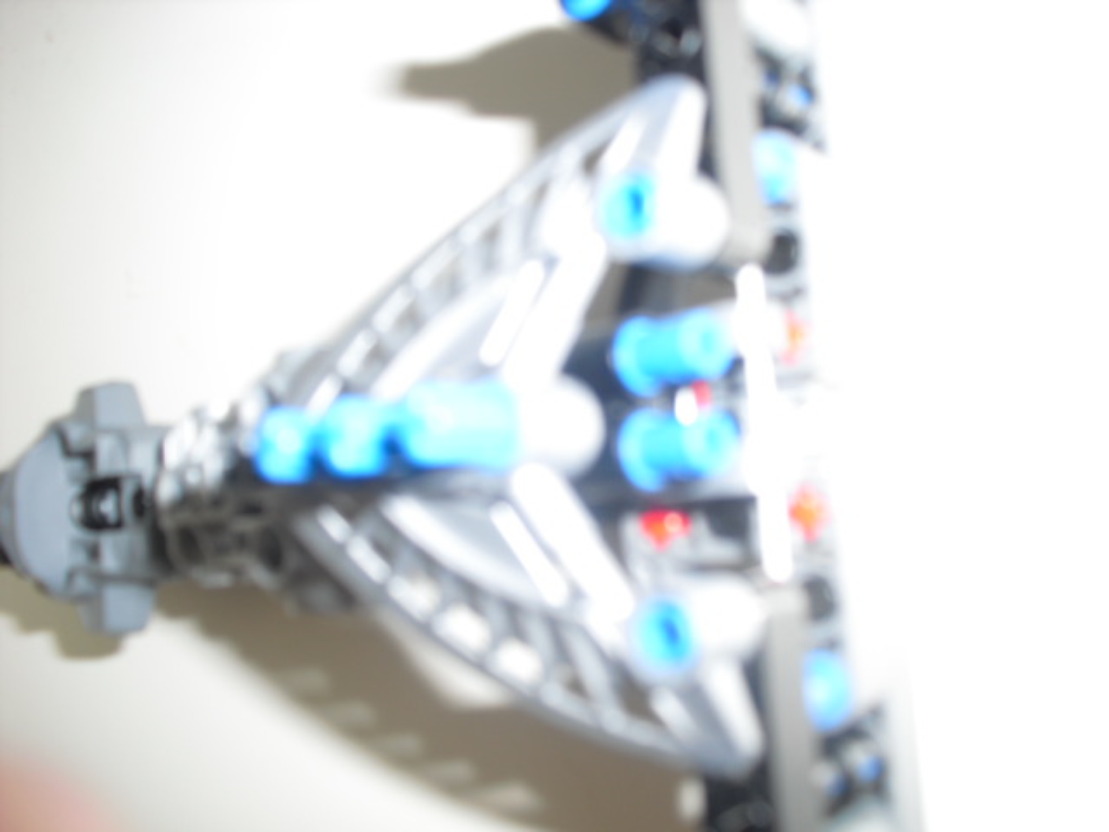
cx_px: 554
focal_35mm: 36
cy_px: 416
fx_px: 1153
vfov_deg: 39.7
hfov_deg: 51.4
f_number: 3.1
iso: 64
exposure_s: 1/60
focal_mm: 6.3
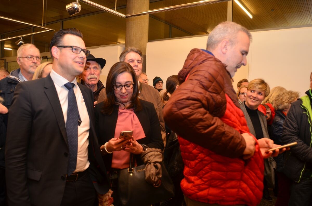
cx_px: 156
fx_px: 259
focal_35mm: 30
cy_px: 103
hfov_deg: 62.0
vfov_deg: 43.4
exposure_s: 1/60
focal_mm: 20
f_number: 3.5
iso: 400
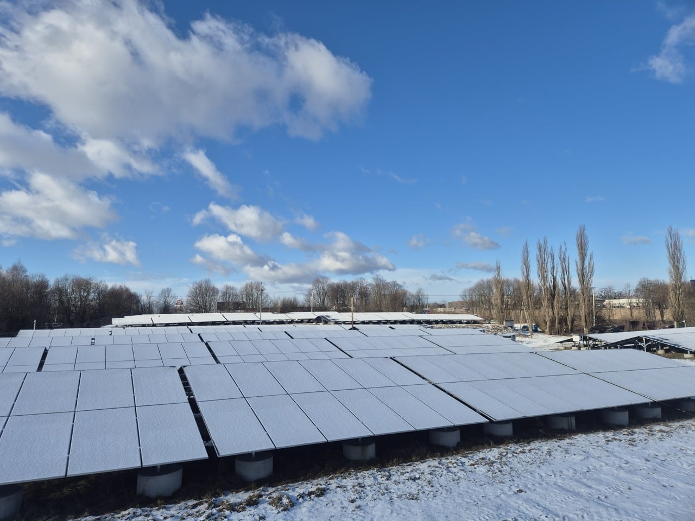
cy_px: 260
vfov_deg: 58.9
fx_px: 462
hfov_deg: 73.9
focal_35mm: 23
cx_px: 348
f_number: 1.8
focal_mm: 5.4
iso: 25
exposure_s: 1/2064
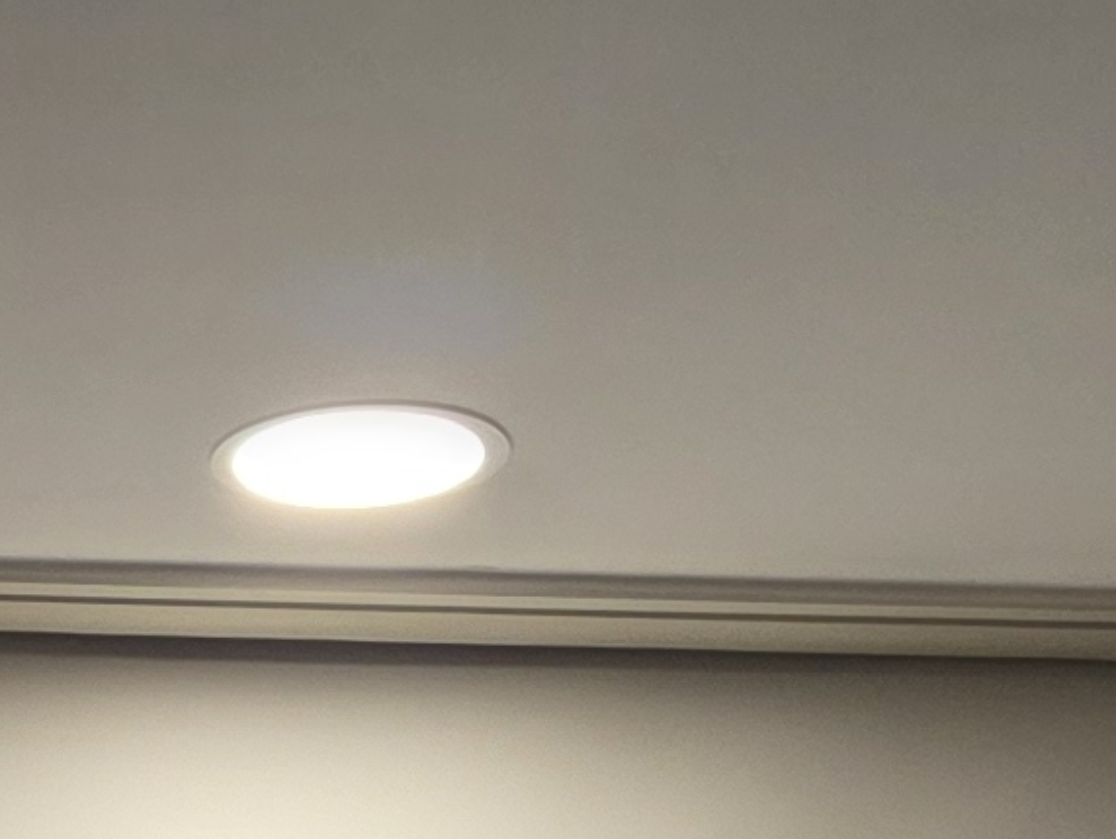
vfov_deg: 7.6
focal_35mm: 161
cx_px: -450
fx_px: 5194
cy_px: 2871
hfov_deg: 11.8
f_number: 1.7
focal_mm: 6.3
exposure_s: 1/120
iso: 80
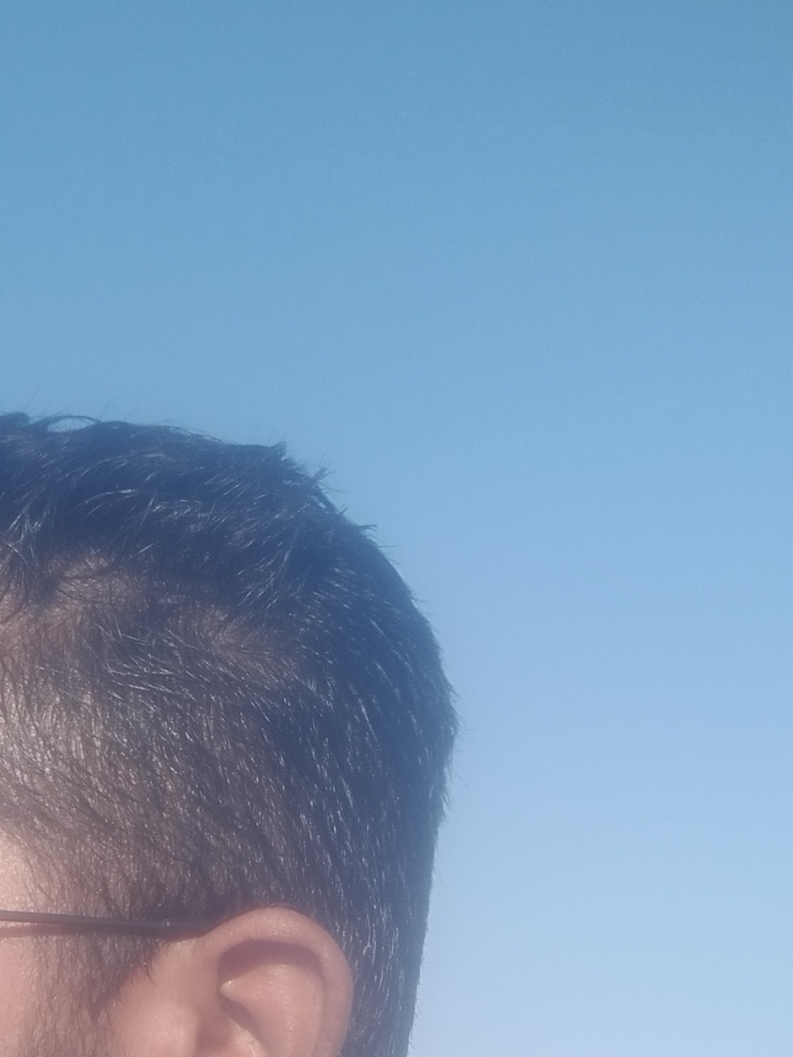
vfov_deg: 33.0
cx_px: -55
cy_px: 1185
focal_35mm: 50
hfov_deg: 27.0
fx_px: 1527
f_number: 2
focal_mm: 3.57
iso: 100
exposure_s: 1/1227
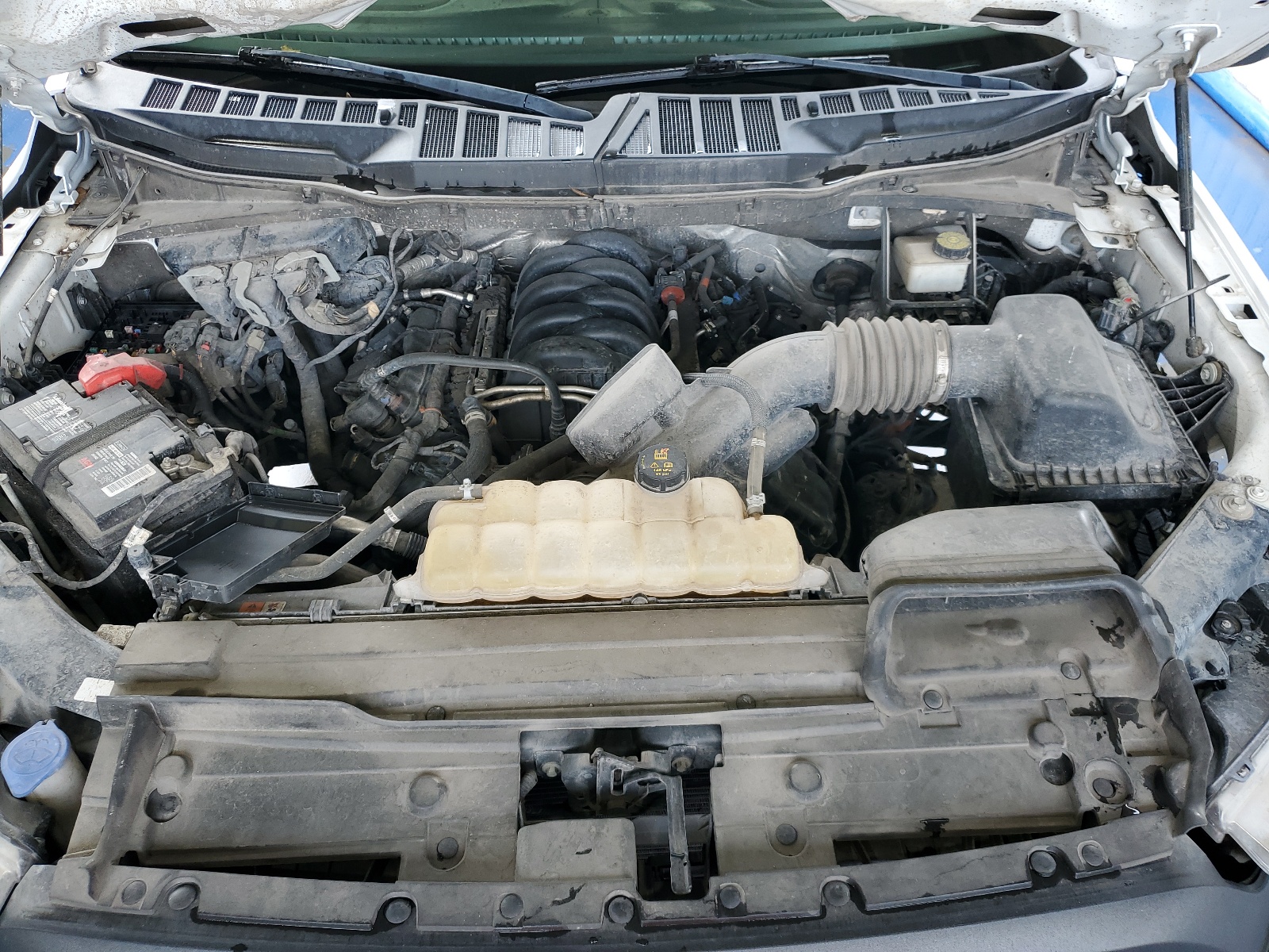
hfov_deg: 67.3
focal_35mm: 26
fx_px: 953
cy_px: 476
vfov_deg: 53.1
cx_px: 634
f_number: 1.5
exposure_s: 1/137
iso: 50
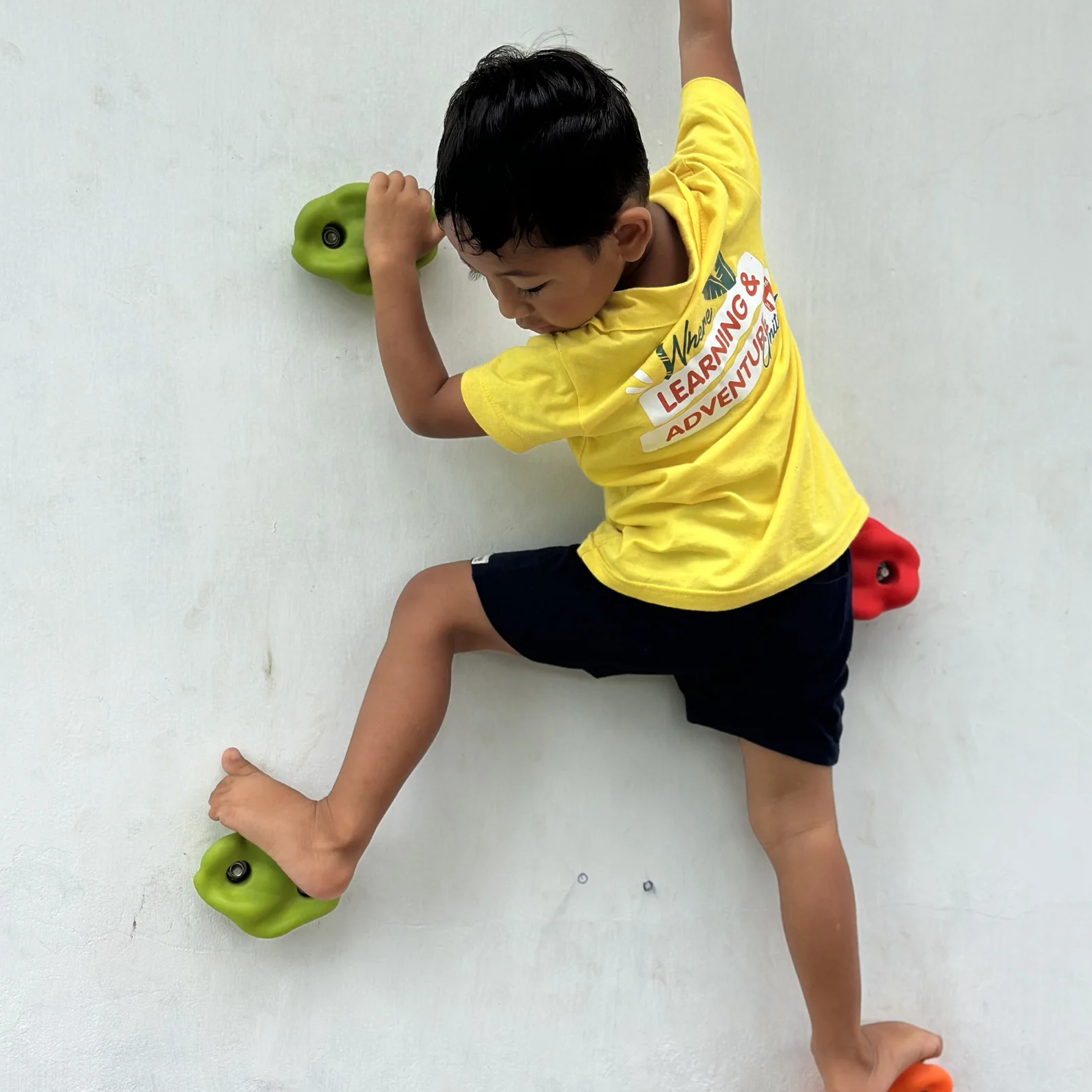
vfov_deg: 30.0
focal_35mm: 57
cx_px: 544
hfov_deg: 30.0
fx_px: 2034
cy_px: 504
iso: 80
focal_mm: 6.86
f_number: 1.78
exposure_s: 1/1009
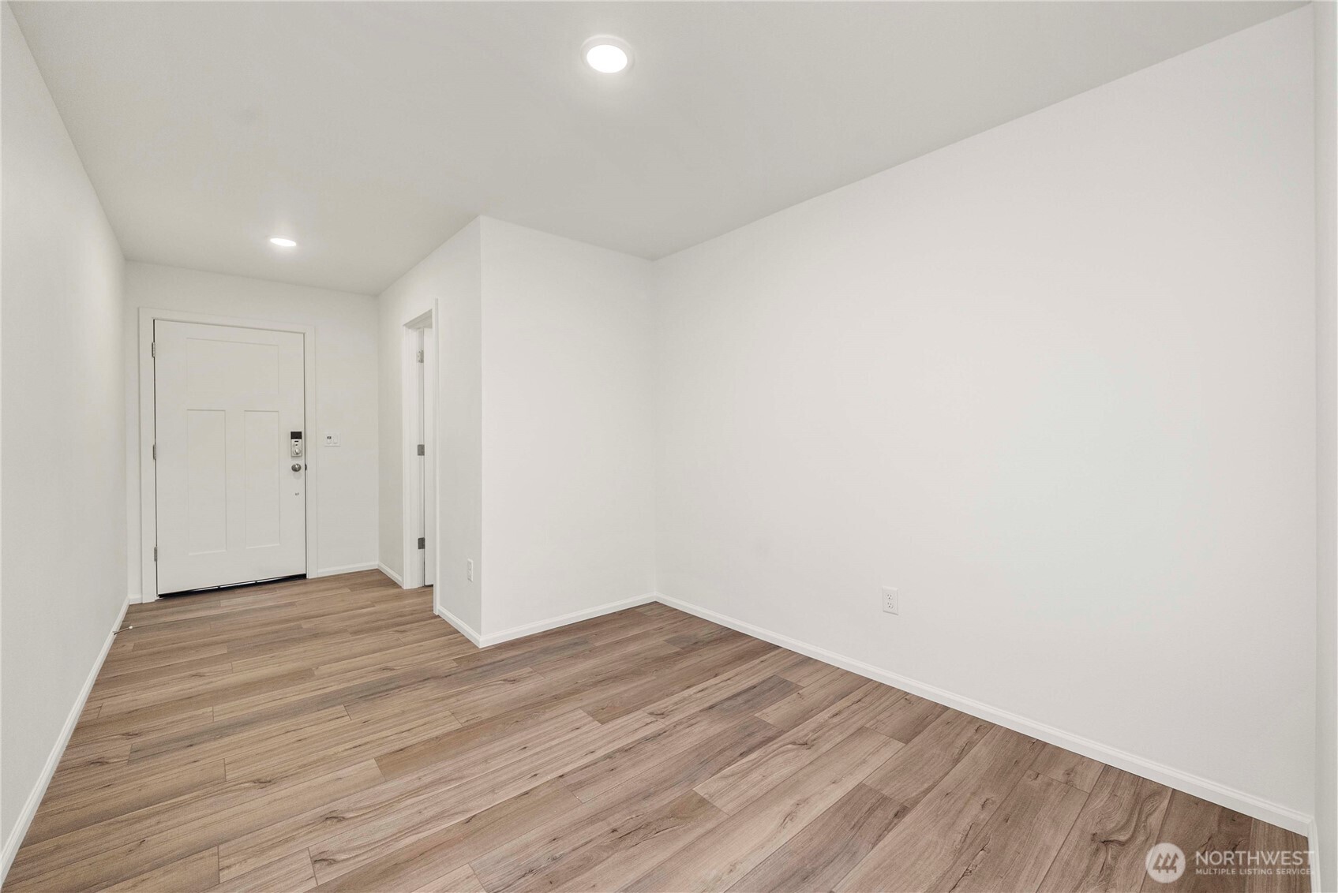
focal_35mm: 13
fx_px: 483
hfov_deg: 108.3
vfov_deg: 85.5
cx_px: 669
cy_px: 446
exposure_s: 1/60
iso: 250
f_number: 7.1
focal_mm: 13
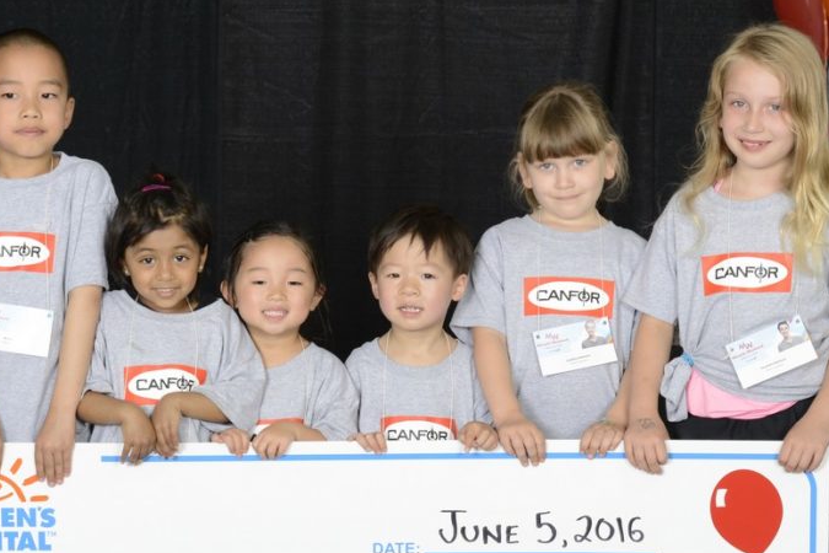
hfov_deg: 14.0
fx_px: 3385
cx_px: 321
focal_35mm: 147
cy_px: 397
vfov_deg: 9.3
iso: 400
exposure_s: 1/250
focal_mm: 62
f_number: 8
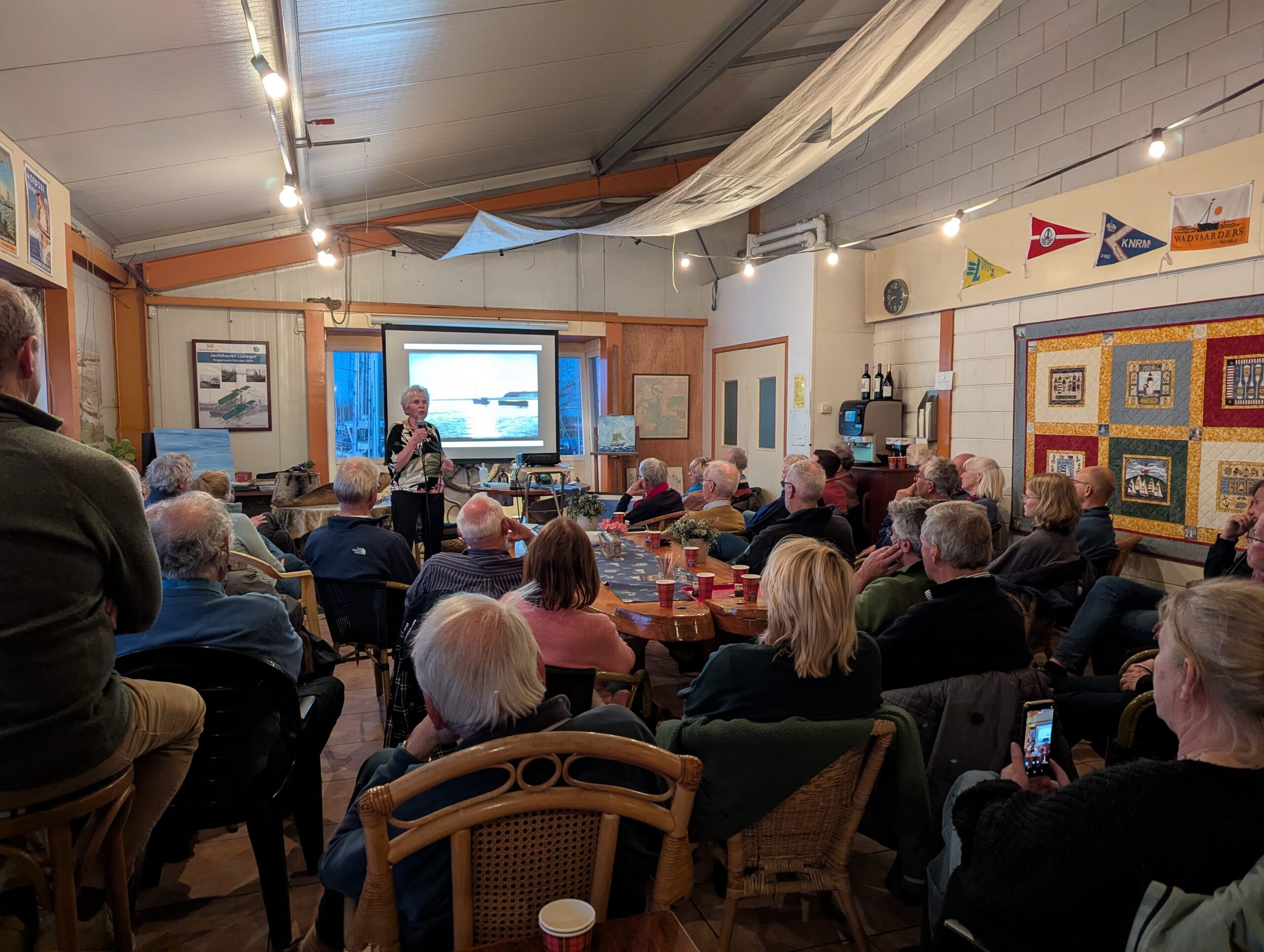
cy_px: 476
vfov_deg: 56.9
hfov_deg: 71.5
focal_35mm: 24
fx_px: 878
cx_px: 632
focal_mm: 6.81
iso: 198
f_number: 1.85
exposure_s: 1/25
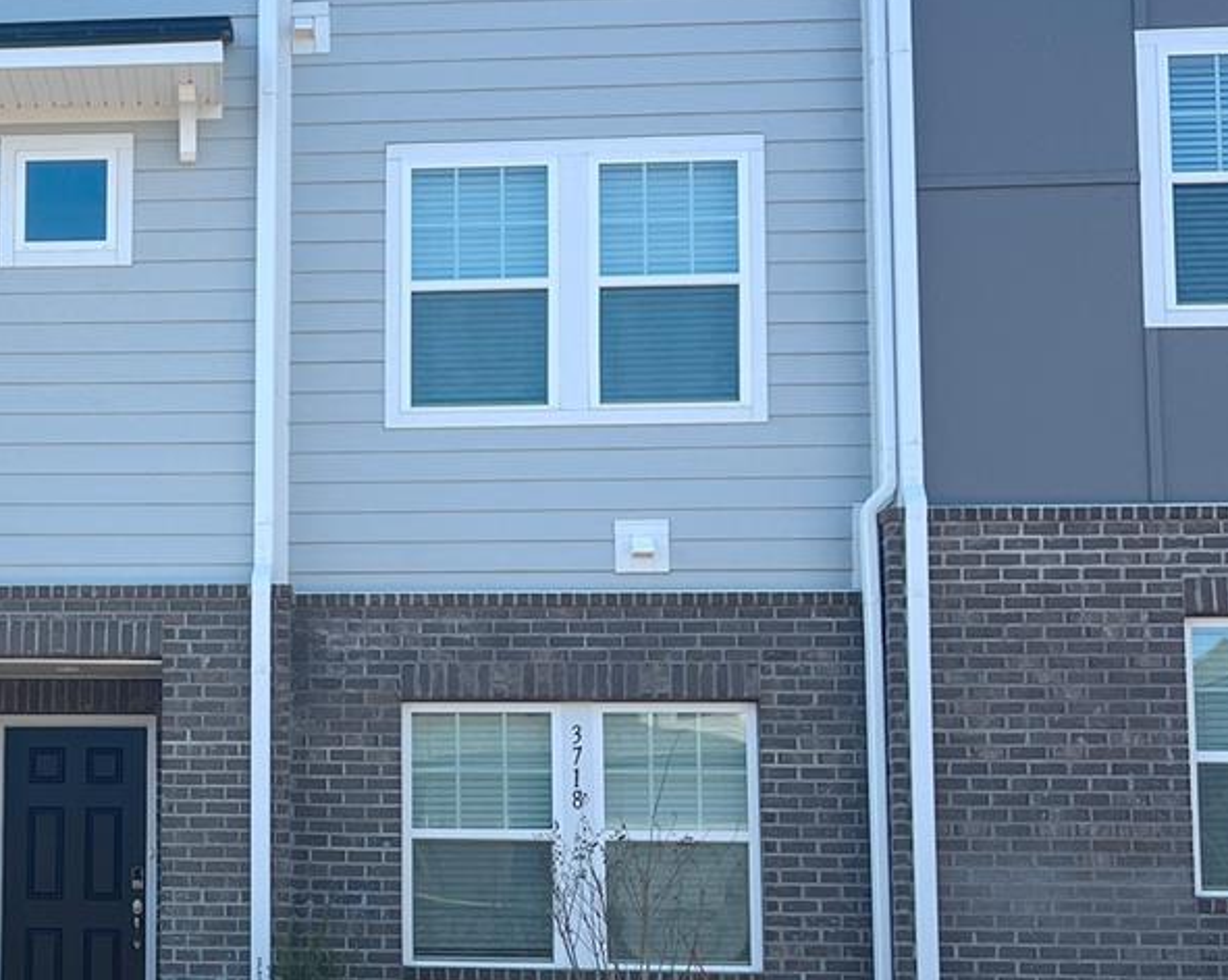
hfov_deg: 27.4
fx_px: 2397
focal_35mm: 66
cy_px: 683
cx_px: 62
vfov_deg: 23.0
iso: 50
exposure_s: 1/1377
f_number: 1.5
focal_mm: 5.7
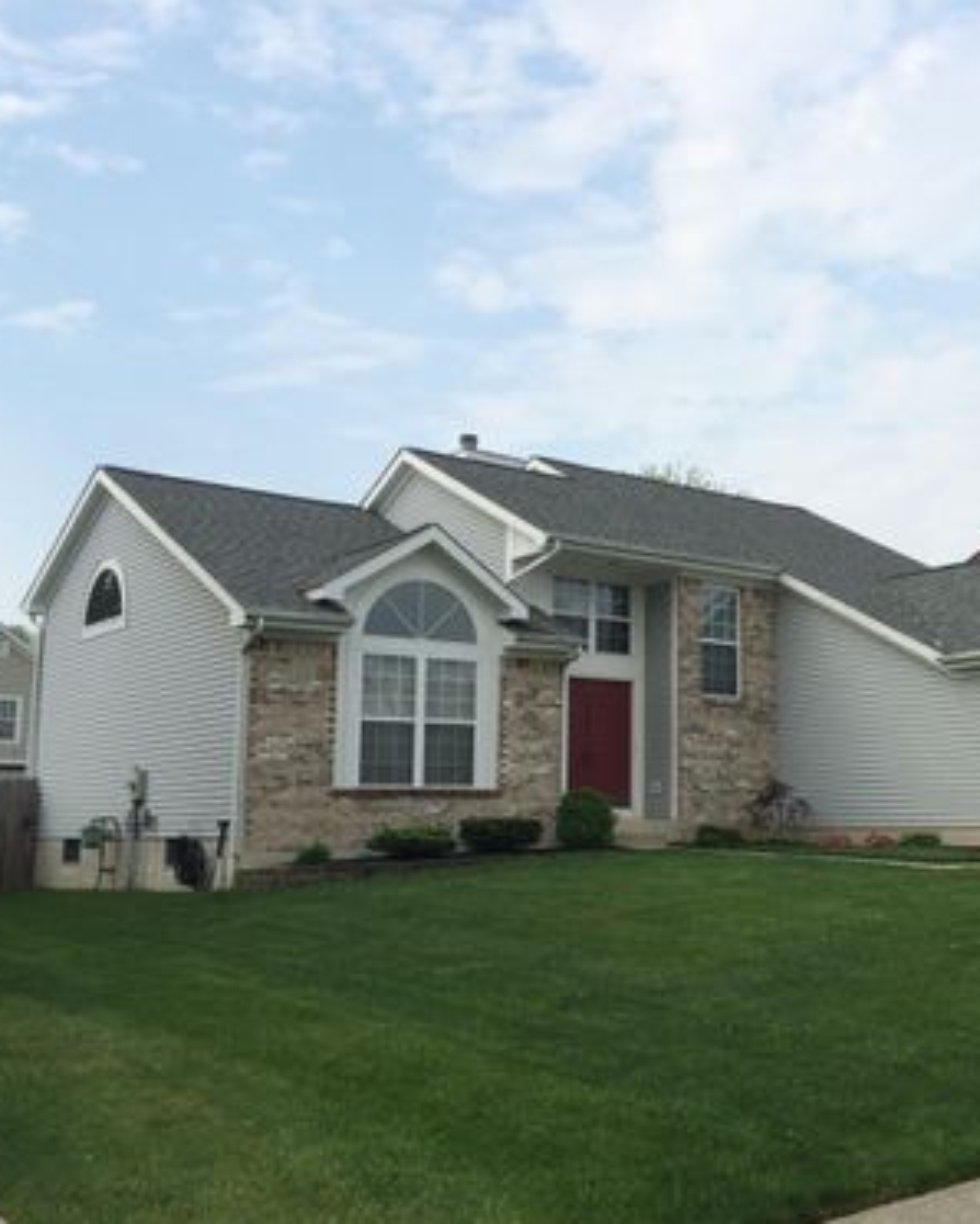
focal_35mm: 38
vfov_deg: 47.9
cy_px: 614
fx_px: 1377
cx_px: 773
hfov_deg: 37.9
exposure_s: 1/2283
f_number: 2.2
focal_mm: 4.15
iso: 32
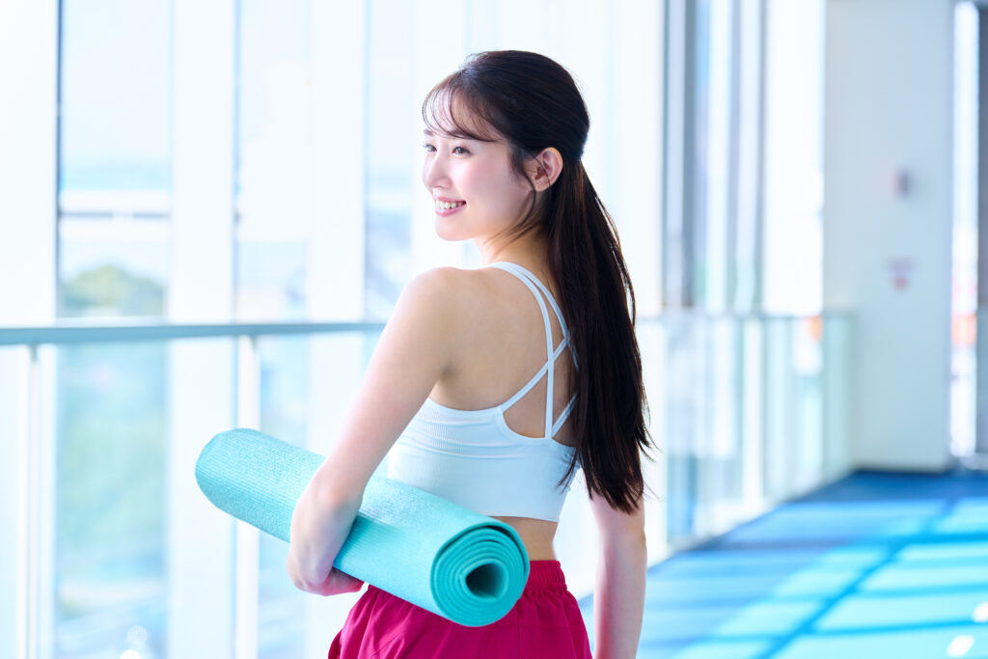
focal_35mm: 79
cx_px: 494
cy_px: 330
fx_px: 2168
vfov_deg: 17.3
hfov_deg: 25.7
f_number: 3.2
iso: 400
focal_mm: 79
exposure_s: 1/800
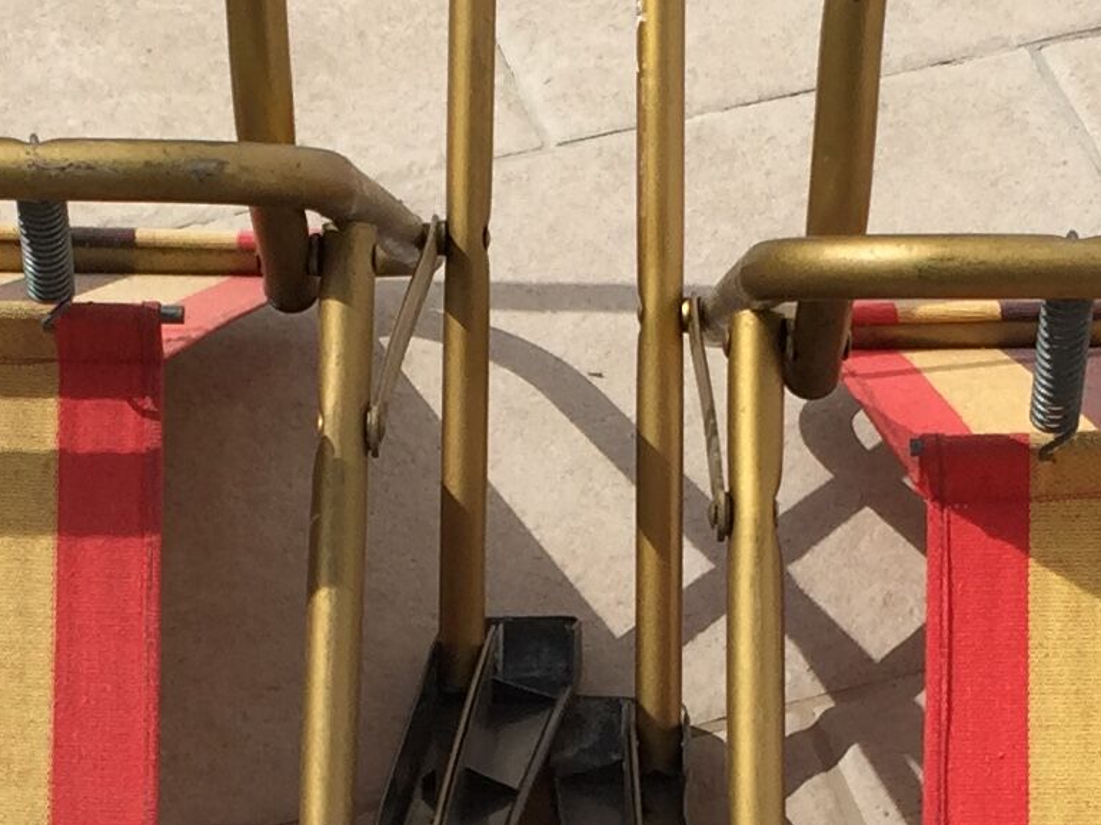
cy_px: 902
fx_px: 3911
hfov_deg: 16.0
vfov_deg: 11.9
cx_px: 505
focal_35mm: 123
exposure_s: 1/2825
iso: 32
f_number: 2.2
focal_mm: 4.15
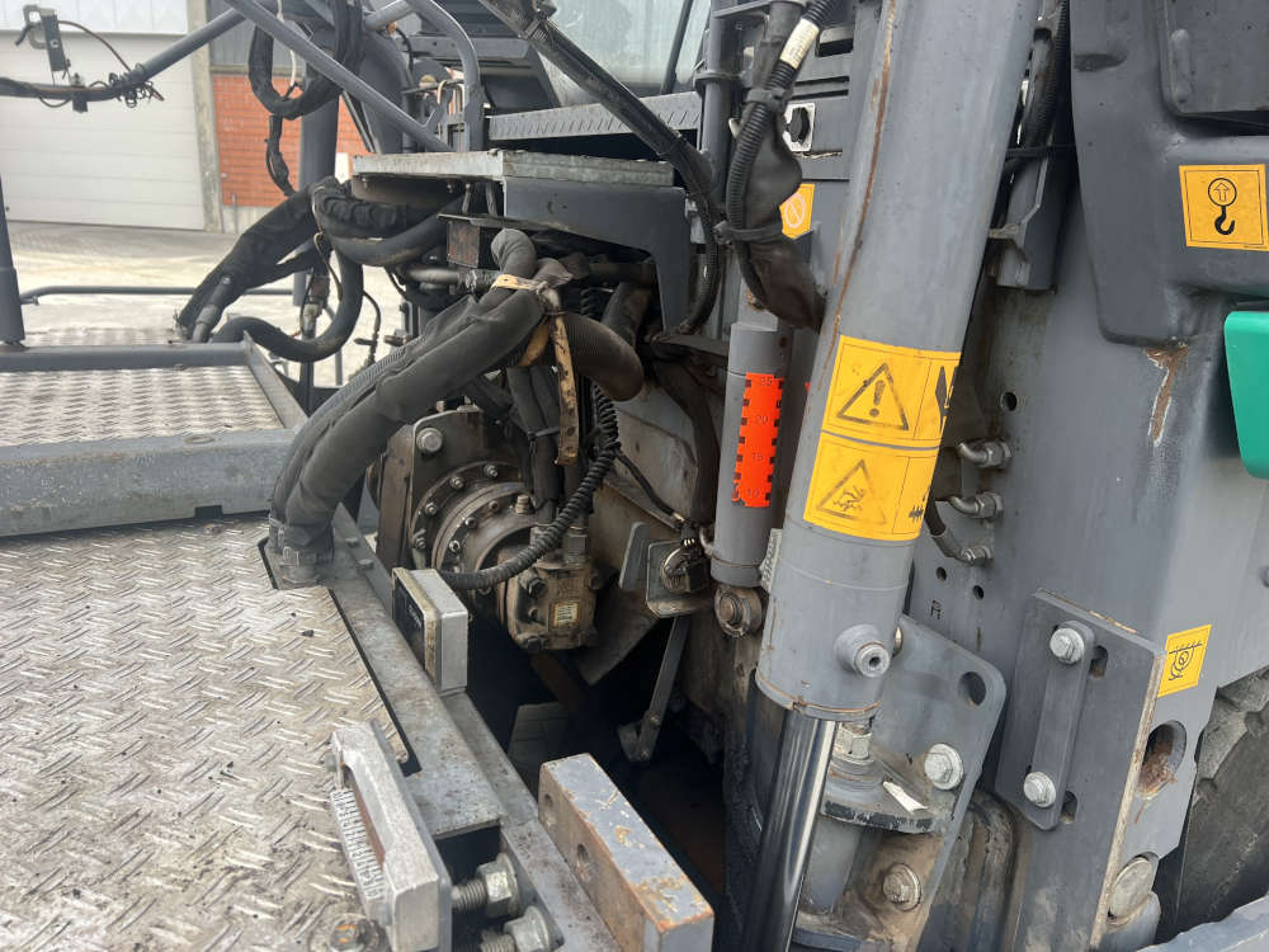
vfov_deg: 53.1
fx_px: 953
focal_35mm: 26
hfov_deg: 67.3
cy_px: 476
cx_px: 634
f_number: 1.5
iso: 40
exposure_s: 1/175
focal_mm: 5.7
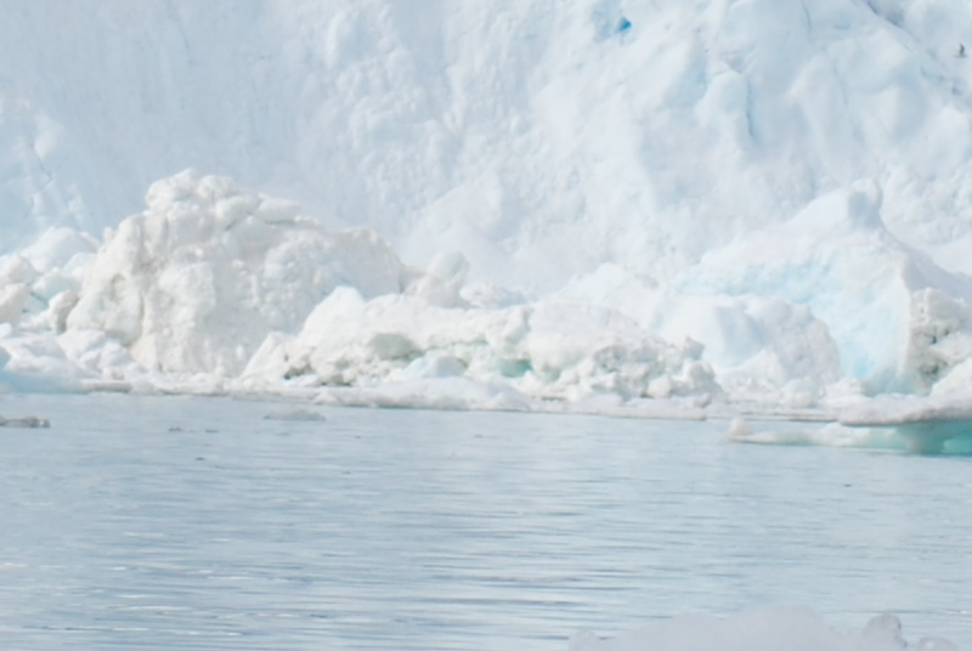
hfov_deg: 4.1
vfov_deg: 2.7
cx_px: 429
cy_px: -301
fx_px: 13736
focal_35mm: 508
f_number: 7.1
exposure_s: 1/800
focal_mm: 70
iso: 100
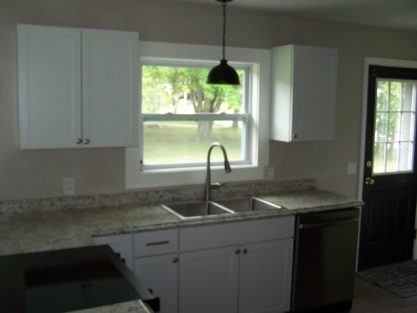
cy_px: 156
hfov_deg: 49.0
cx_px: 208
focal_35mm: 38
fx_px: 458
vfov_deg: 37.7
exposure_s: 1/60
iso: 140
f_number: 2.8
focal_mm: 6.3
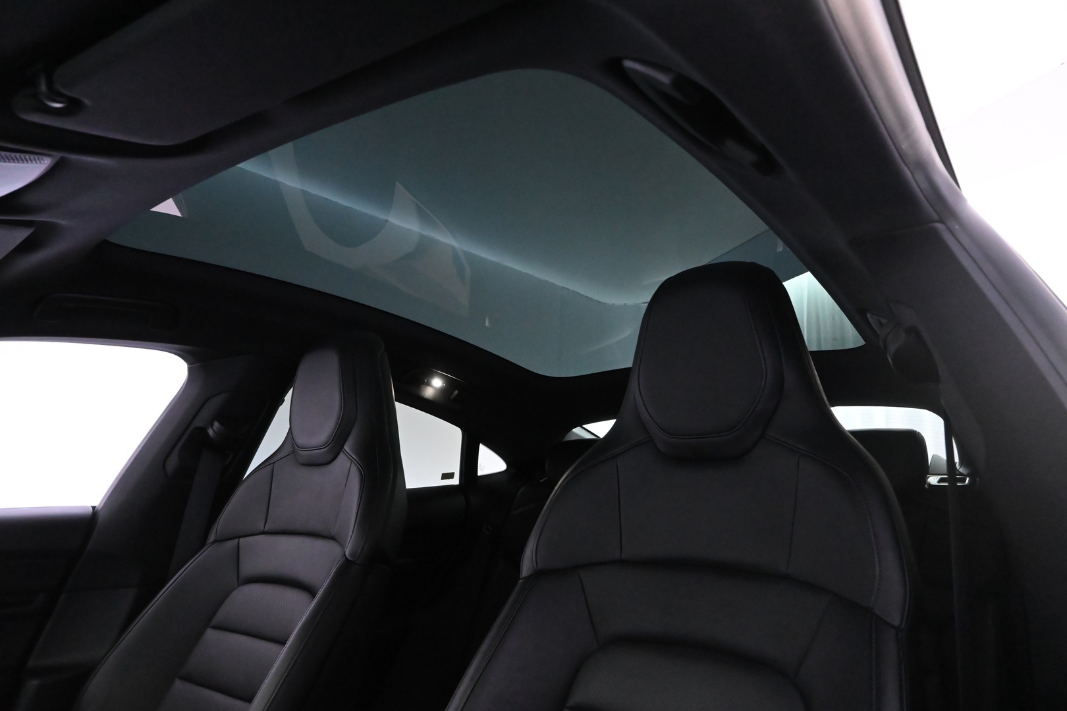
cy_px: 356
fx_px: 711
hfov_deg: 73.7
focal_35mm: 24
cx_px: 534
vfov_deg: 53.1
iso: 6400
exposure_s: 1/40
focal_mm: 16
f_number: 5.6
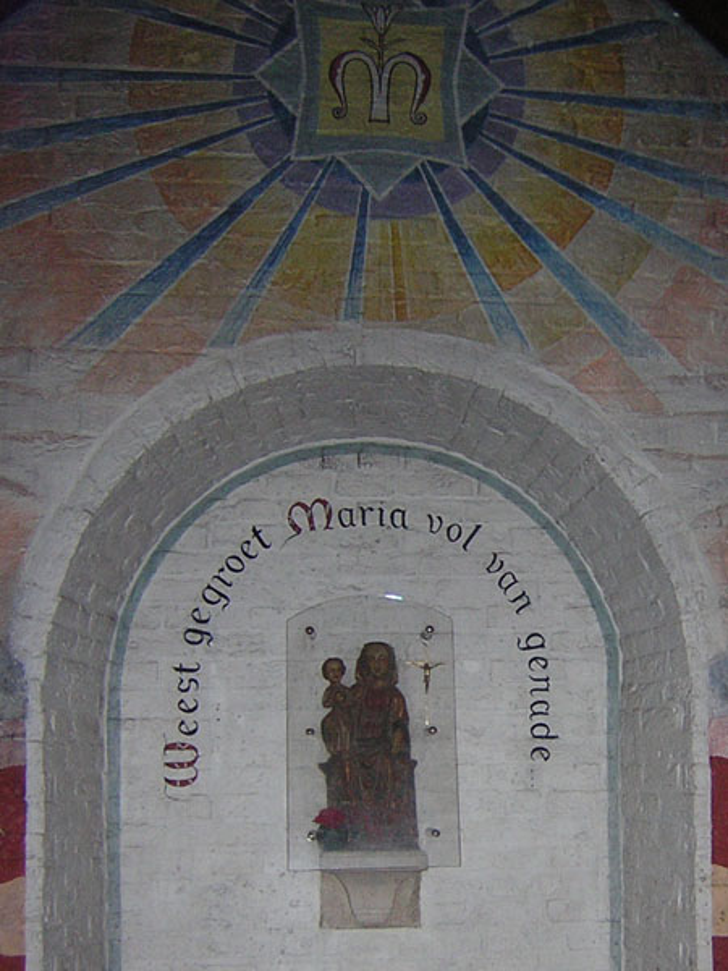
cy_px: 486
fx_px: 1009
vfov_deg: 51.4
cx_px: 364
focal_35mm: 36
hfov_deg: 39.7
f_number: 2.6
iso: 310
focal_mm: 4.7
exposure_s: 1/60.1
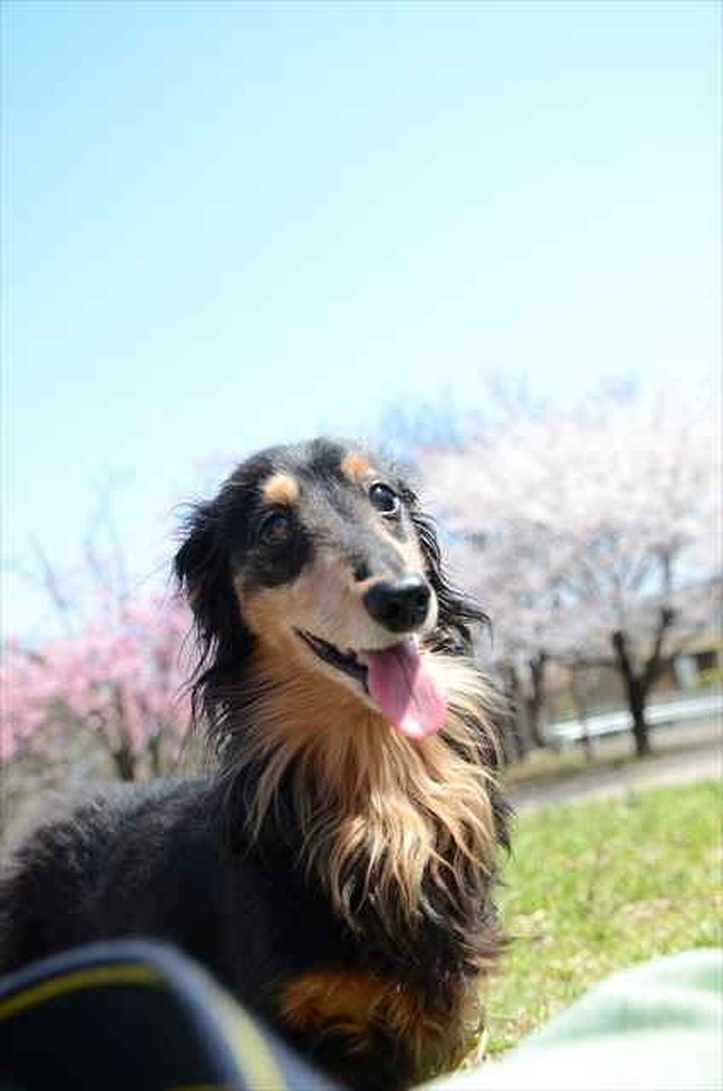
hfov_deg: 34.1
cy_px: 546
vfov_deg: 49.6
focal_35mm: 39
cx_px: 362
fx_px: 1180
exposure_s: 1/640
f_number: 5
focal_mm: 26
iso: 200
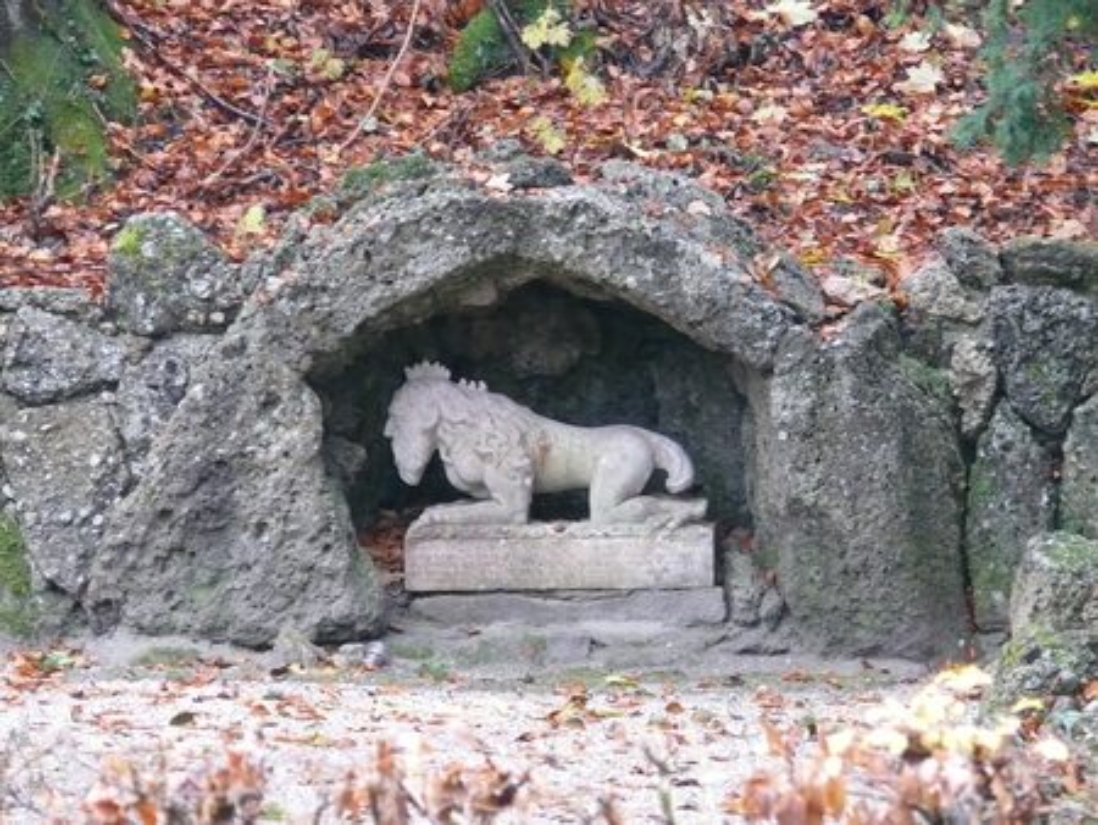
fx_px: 9680
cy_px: 412
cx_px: 549
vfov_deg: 4.9
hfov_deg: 6.5
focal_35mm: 305
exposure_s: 1/30
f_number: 3.6
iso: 400
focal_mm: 57.7
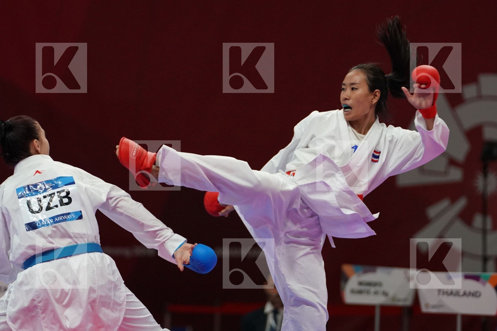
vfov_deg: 4.5
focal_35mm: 303
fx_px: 4183
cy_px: 166
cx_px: 248
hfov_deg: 6.8
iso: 2500
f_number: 4
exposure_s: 1/1000
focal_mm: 202
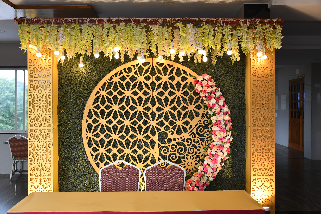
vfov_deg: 38.9
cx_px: 160
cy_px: 107
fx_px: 303
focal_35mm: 34
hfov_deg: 55.8
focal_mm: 34
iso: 800
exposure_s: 1/160
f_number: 5.6
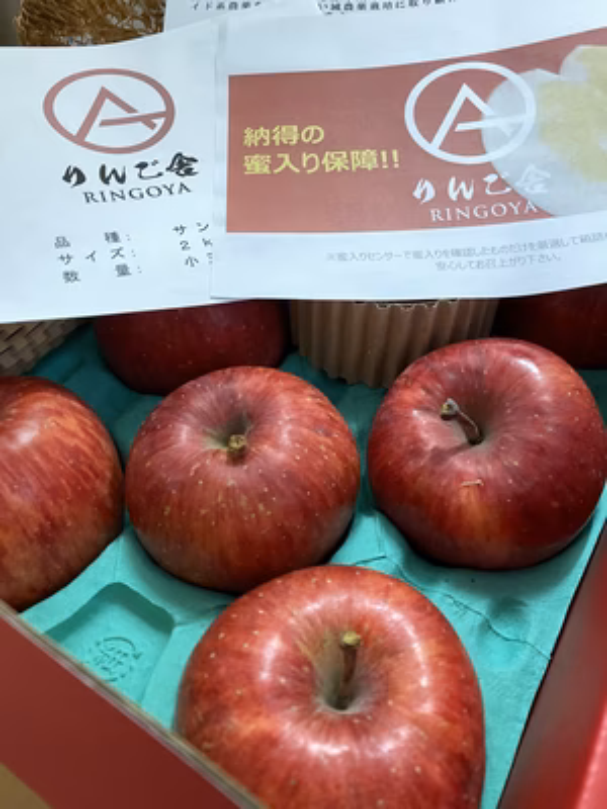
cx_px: 304
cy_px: 404
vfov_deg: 67.3
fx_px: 608
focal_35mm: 26
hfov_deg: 53.1
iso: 1000
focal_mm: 4.25
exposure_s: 1/25
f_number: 1.8
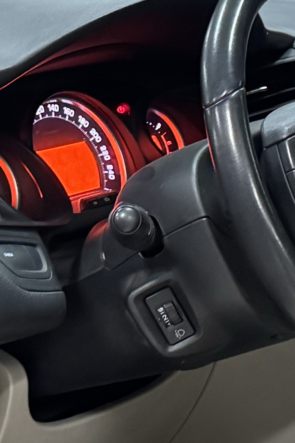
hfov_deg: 10.8
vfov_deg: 16.2
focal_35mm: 126
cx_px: 302
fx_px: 1550
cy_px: 304
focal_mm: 6.76
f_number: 1.78
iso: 800
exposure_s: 1/50
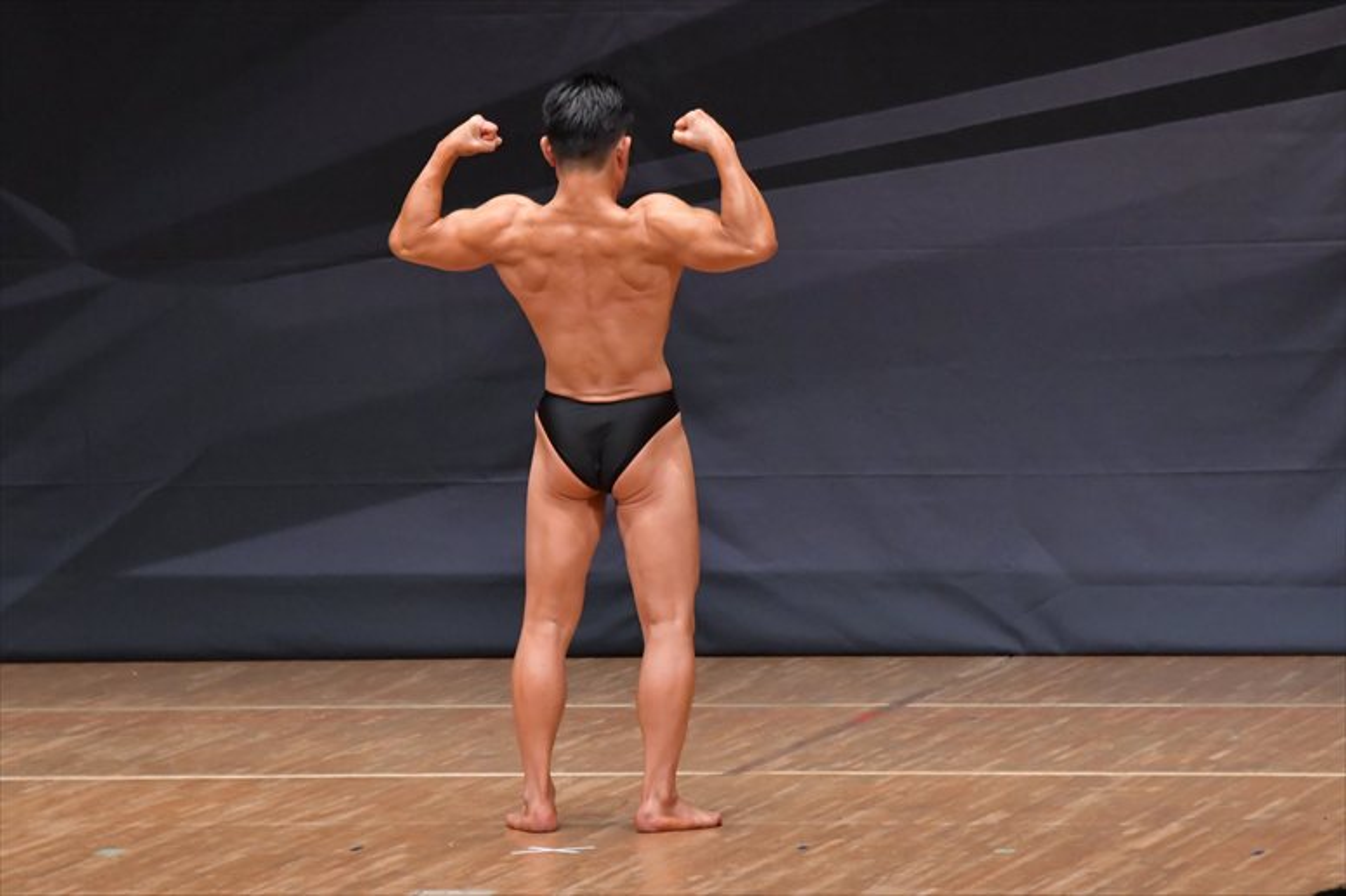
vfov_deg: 4.8
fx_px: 10651
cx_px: 673
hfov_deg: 7.2
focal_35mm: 285
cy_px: 448
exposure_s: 1/400
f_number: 5.6
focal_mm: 190
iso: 6400
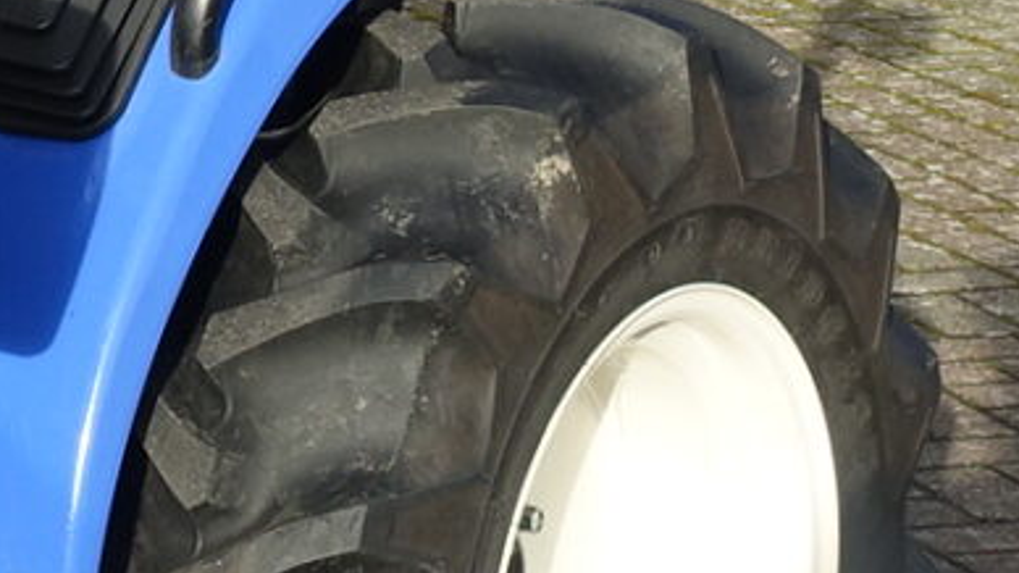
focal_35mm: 166
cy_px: -146
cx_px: -641
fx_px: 4484
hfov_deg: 12.2
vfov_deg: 7.2
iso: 125
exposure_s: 1/320
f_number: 5.6
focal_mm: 8.8
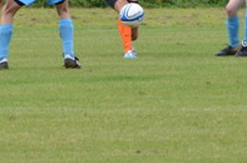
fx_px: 5889
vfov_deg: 1.6
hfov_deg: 2.4
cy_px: 64
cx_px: 121
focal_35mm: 861
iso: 100
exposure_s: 1/125
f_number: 6.3
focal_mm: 200
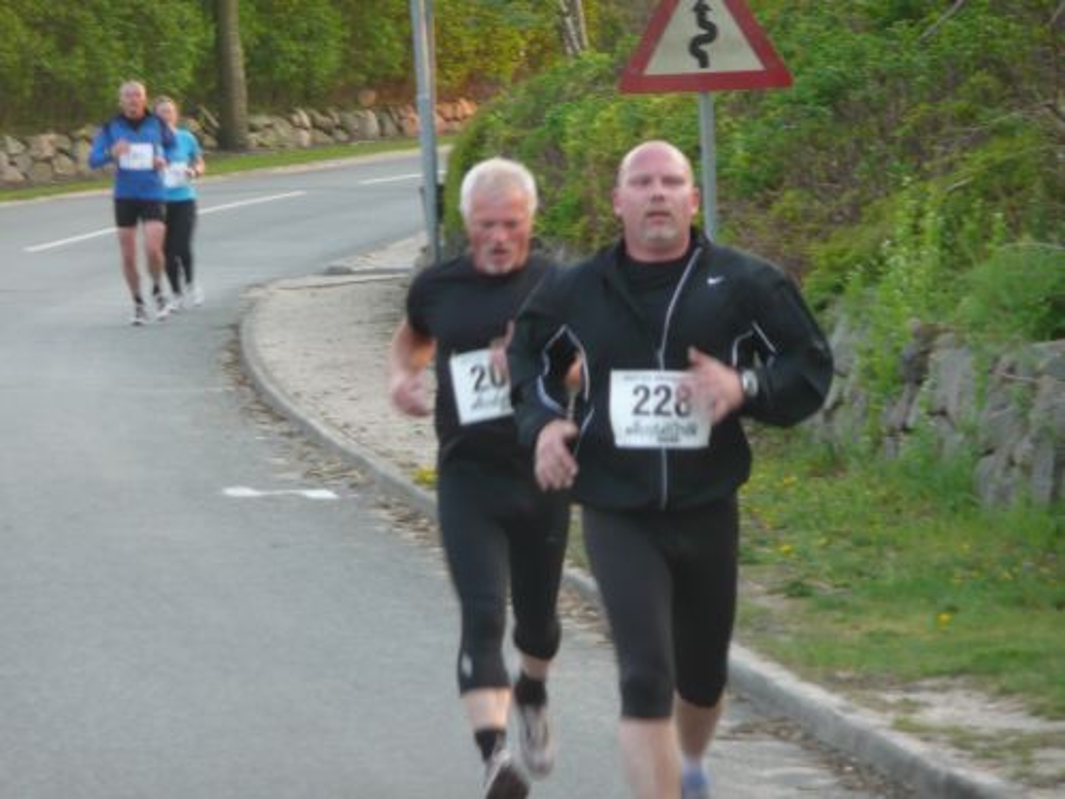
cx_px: 532
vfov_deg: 5.3
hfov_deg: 7.1
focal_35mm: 280
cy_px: 400
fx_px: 8615
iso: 100
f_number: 4.9
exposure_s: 1/30
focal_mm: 46
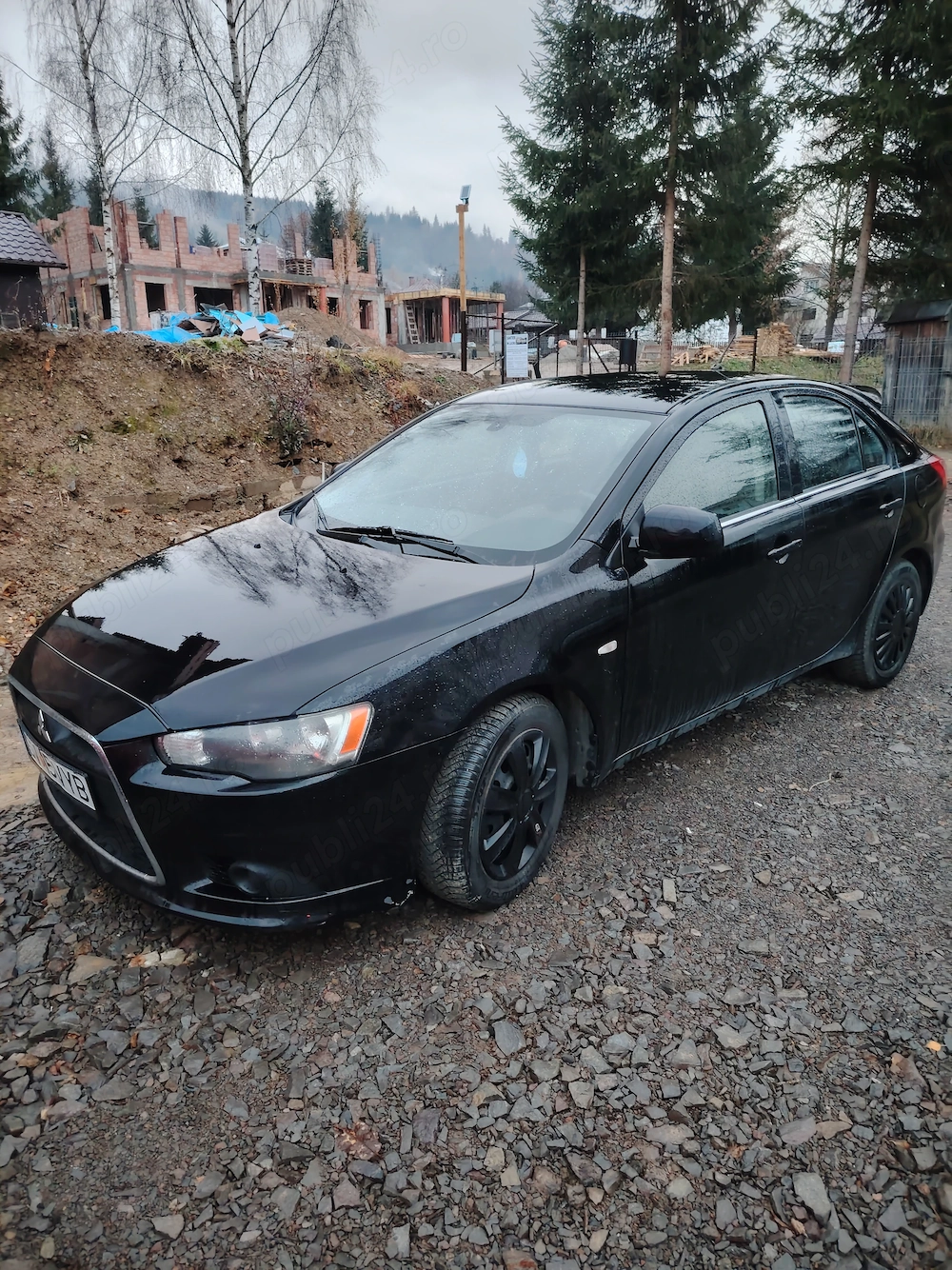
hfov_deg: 56.8
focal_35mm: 24
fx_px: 880
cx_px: 476
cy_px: 635
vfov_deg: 71.6
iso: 1197
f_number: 1.75
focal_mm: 5.25
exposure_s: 1/33.3
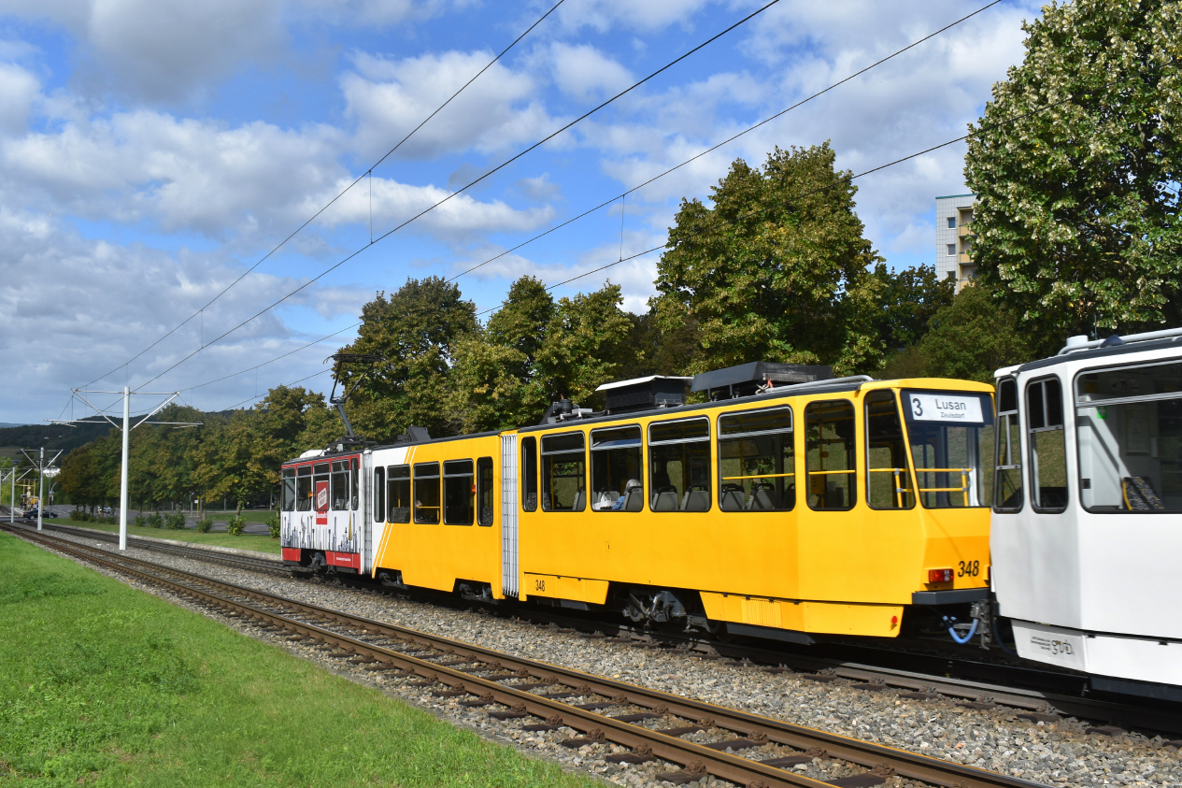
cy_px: 393
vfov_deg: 35.9
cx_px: 600
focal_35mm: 37
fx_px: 1215
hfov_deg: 51.9
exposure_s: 1/400
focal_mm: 24
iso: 200
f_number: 10
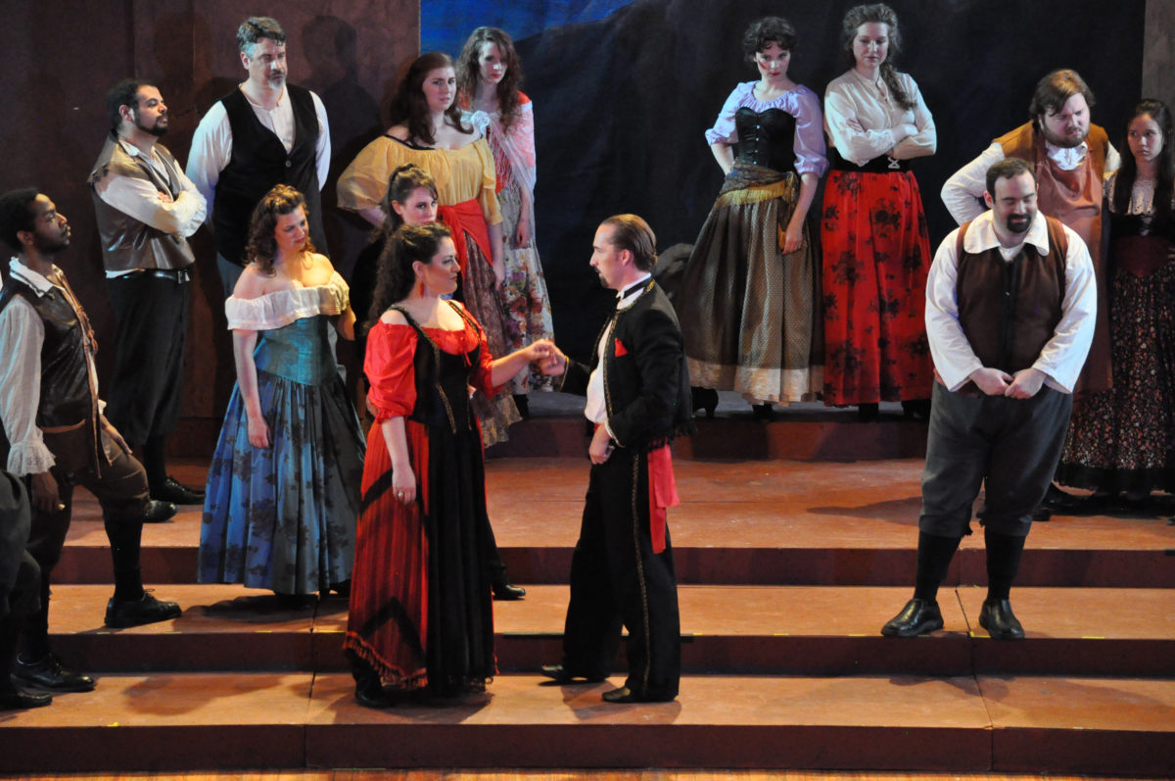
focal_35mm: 158
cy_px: 390
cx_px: 588
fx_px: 5134
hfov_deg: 13.1
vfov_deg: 8.7
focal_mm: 105
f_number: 4.8
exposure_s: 1/50
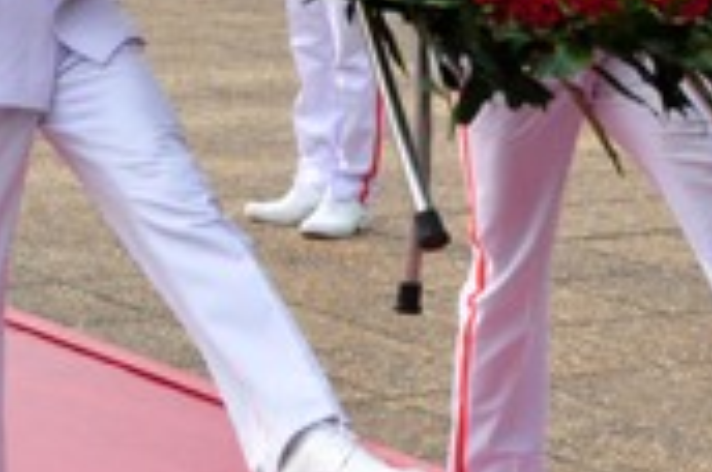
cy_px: -81
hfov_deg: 11.9
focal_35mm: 167
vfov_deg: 8.1
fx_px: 3297
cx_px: -310
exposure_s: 1/125
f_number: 13
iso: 250
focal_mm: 24
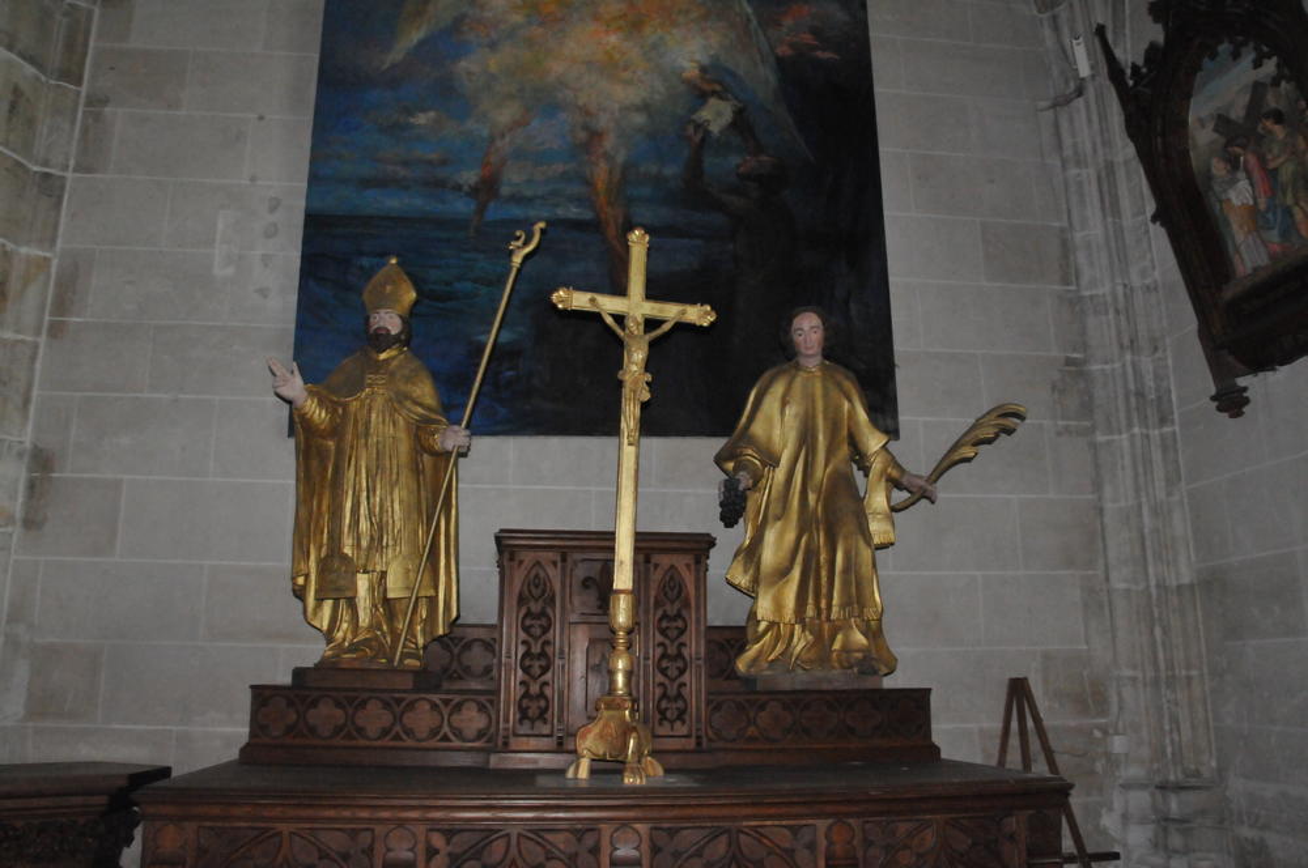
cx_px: 654
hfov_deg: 67.4
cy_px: 434
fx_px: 980
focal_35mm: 27
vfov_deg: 47.8
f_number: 7.1
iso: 3200
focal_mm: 18
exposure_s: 1/60
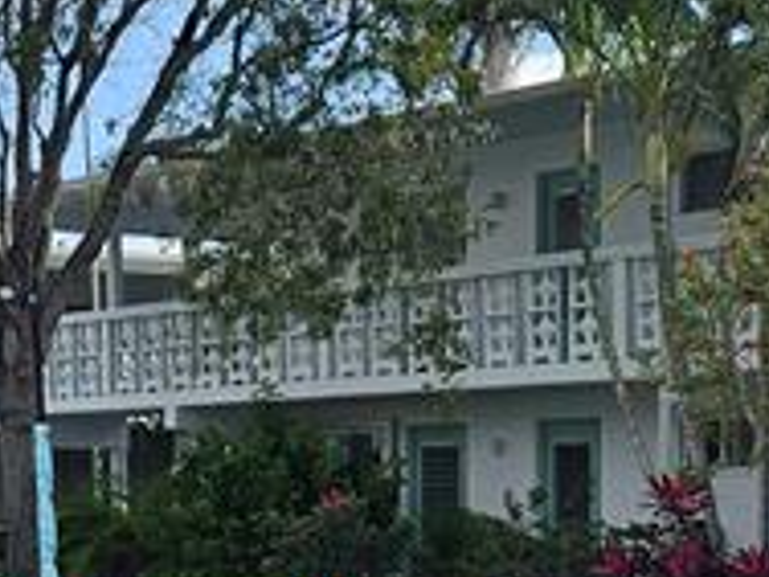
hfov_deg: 19.7
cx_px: 94
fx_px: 2177
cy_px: 557
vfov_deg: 14.9
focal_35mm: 98
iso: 25
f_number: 1.8
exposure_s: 1/890
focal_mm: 5.4
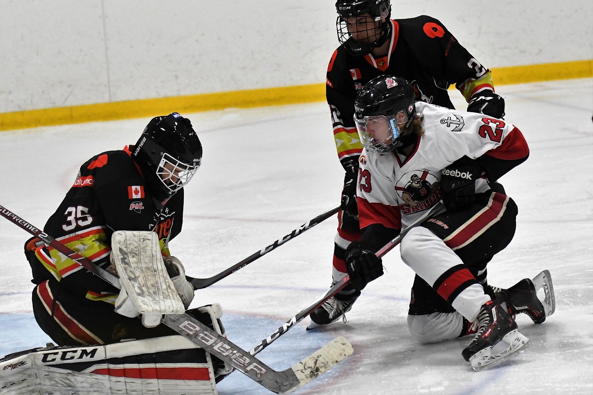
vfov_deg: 13.0
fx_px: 1729
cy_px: 198
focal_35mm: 105
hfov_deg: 19.5
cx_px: 296
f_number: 2.8
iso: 5600
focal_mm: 70
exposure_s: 1/1000
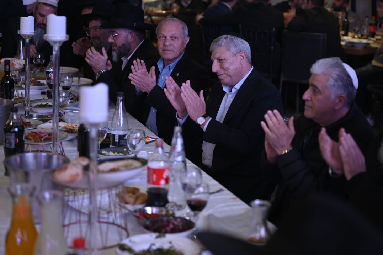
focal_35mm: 65
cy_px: 126
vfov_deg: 20.9
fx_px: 691
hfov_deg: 30.9
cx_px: 218
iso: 800
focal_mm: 50
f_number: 1.8
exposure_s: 1/200
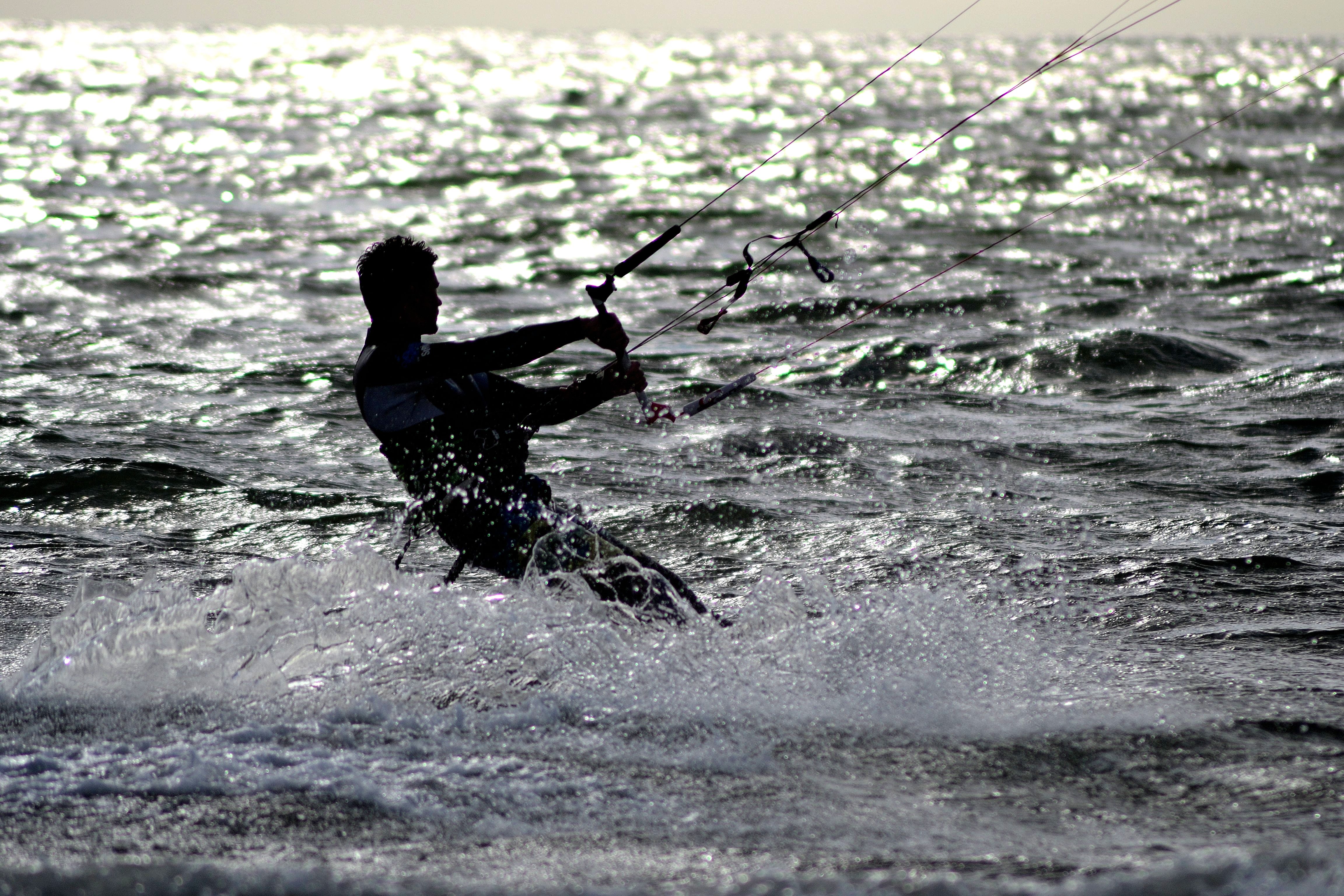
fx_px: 13439
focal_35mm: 360
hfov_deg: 5.7
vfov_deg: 3.8
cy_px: 448
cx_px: 672
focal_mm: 240
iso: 125
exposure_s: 1/2000
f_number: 5.6
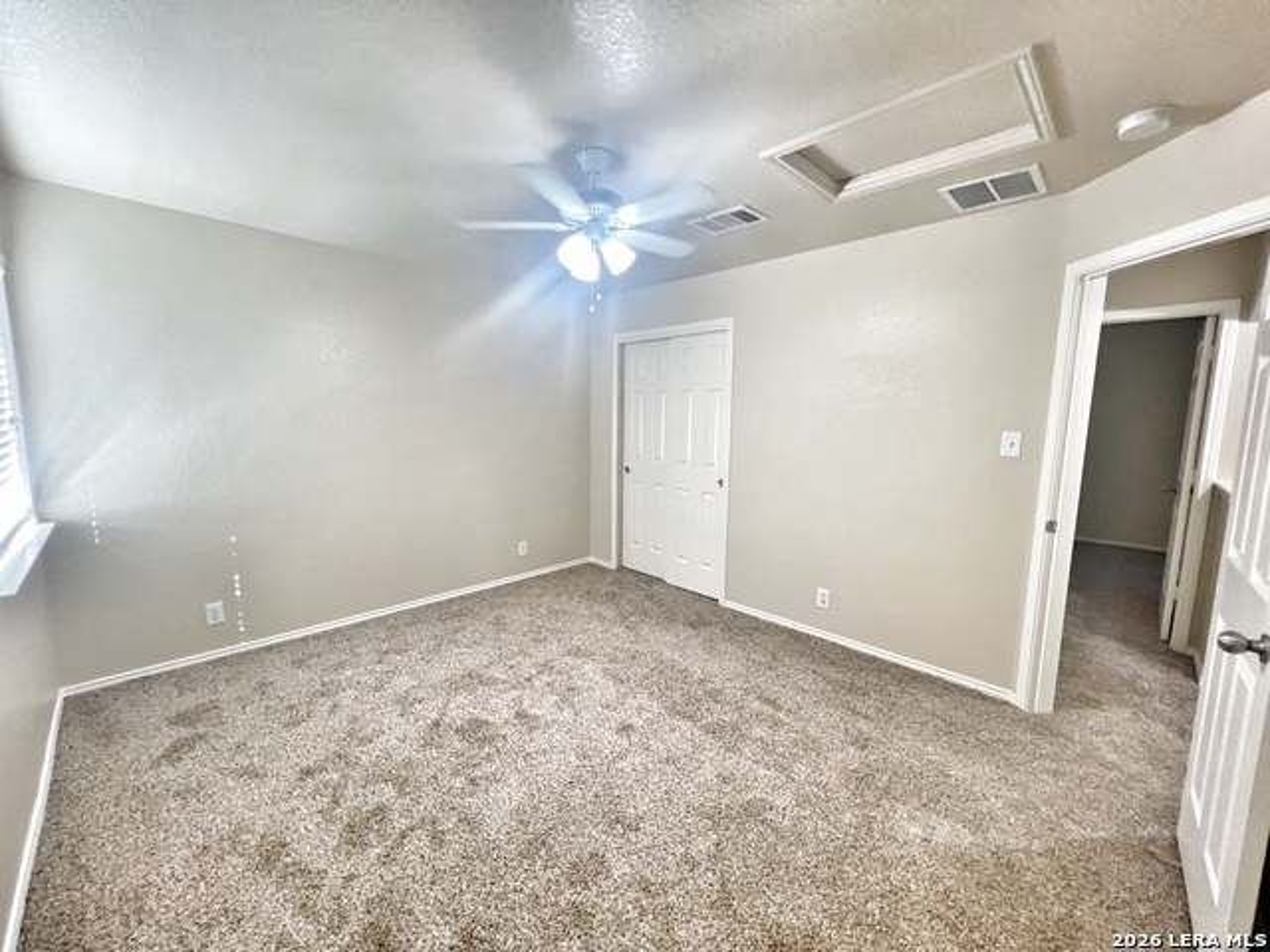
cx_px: 635
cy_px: 476
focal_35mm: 13
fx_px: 477
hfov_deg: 106.2
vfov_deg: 89.9
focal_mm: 1.57
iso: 125
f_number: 1.8
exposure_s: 1/60
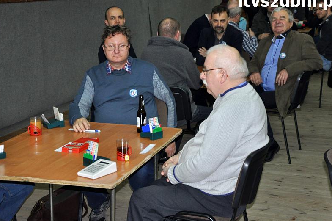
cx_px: 167
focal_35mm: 78
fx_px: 719
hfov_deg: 26.0
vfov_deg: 17.5
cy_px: 106
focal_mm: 48
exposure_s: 1/60
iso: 1250
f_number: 4.8
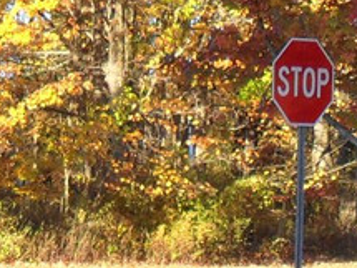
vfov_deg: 8.5
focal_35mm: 174
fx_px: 1793
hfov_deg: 10.3
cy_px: 276
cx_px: -396
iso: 100
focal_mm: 6.2
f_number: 2.8
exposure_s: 1/250
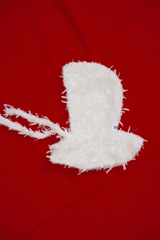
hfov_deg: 27.0
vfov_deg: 39.6
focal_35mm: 50
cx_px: 80
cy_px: 120
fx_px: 334
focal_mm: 50
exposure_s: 1/60
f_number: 3.5
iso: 200
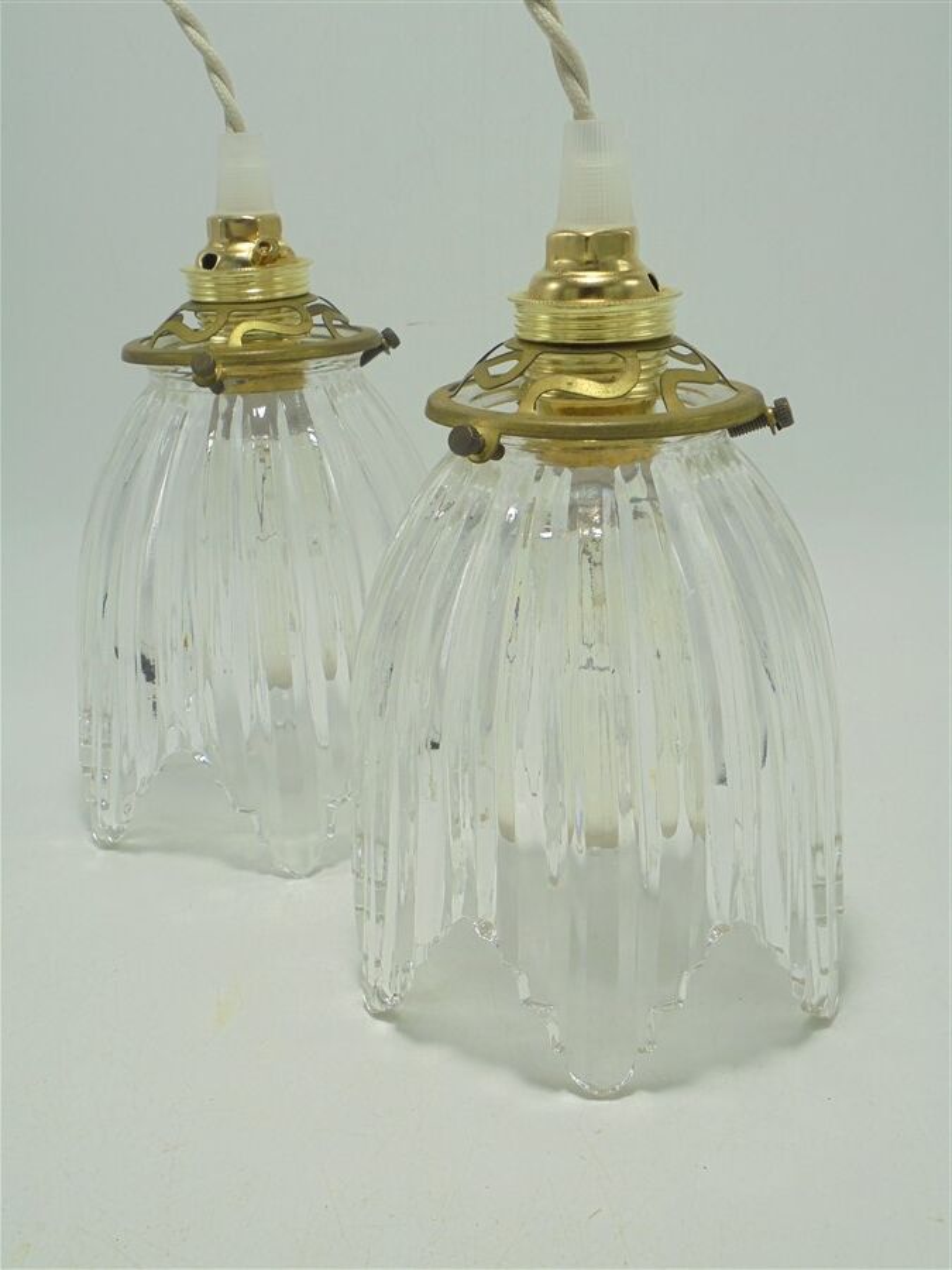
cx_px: 476
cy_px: 635
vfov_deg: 49.0
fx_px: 1393
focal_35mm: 38
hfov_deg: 37.7
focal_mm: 6.9
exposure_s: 1/80
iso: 100
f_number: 4.2
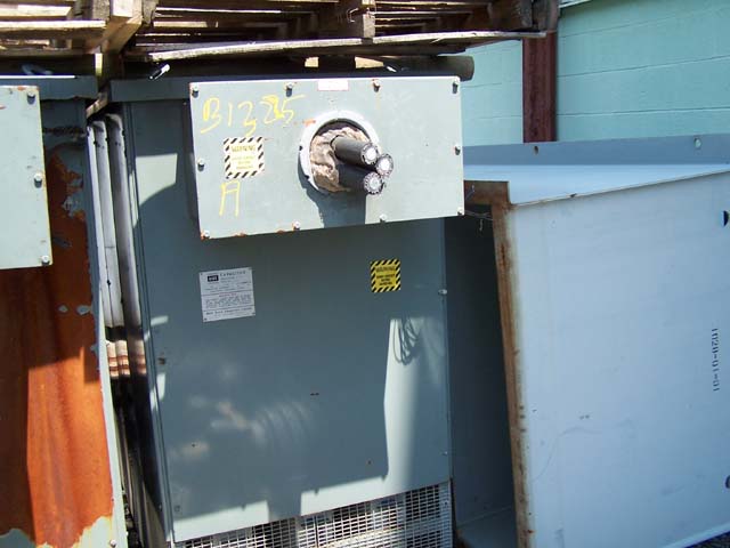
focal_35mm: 38
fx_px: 801
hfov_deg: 49.0
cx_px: 365
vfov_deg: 37.7
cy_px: 274
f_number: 2.8
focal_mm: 6.3
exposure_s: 1/250
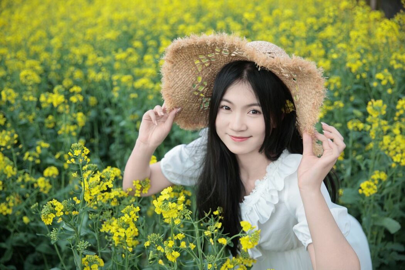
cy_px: 135
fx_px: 461
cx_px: 202
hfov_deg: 47.4
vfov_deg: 32.6
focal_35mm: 41
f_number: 2.8
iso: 100
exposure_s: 1/320
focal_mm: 41
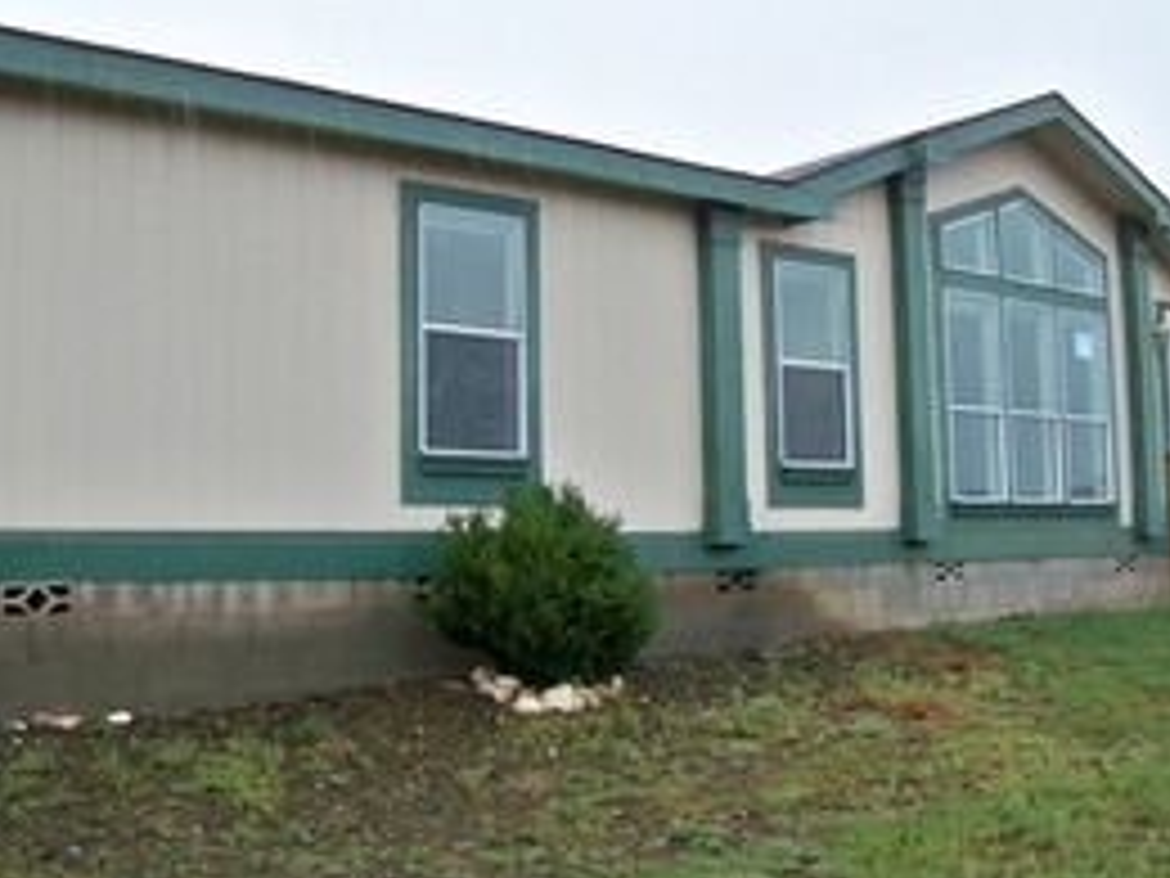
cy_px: 423
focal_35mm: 44
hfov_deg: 42.9
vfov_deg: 32.9
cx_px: 626
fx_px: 1487
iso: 125
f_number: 2.8
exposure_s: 1/160
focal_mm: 5.85
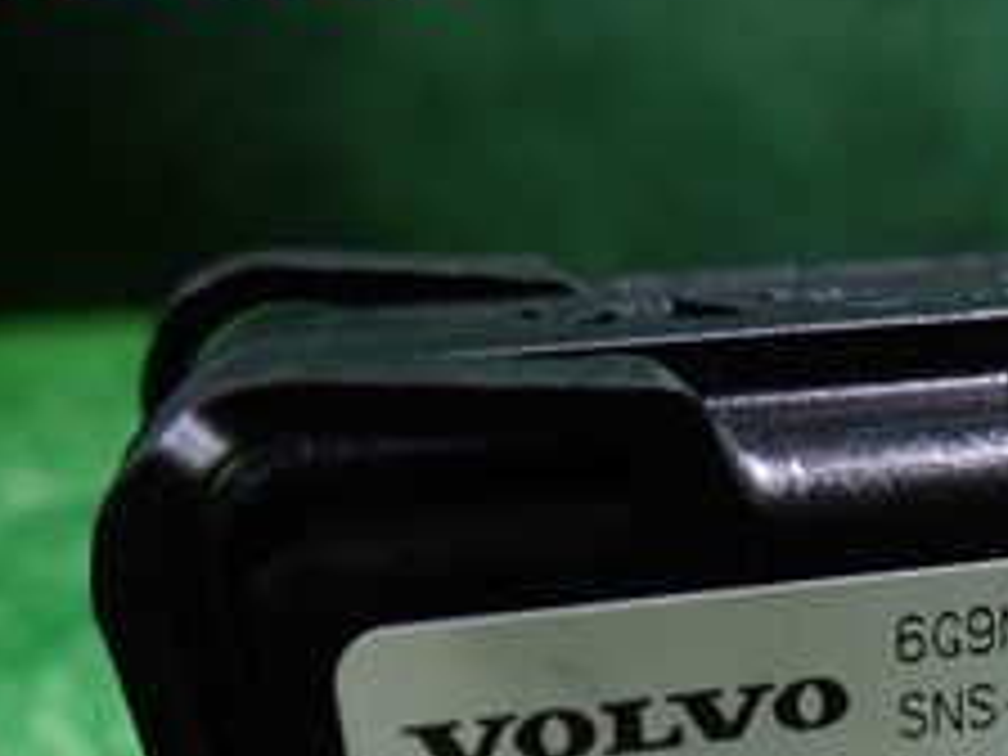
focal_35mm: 67
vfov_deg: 20.5
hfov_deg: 27.5
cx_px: 972
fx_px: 1951
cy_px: 904
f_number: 2
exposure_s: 1/30
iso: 320
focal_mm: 4.5
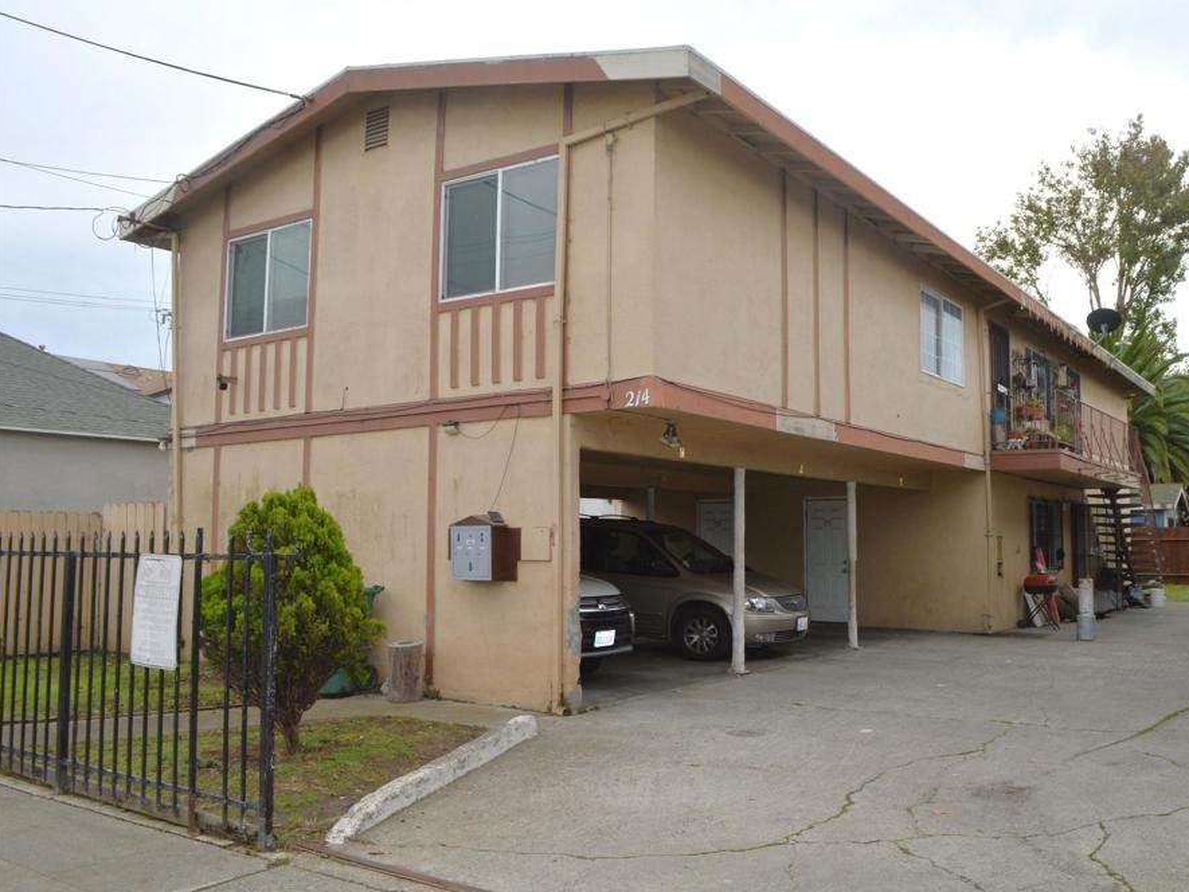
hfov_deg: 59.7
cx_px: 682
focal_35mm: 30
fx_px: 1031
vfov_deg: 46.8
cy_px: 436
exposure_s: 1/200
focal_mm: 18
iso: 100
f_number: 5.6
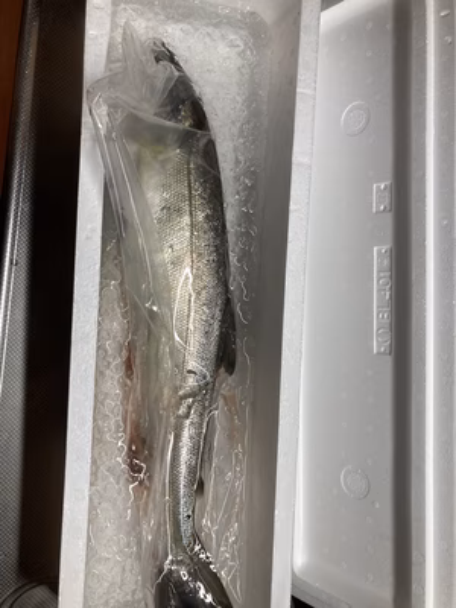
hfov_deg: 49.7
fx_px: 492
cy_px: 304
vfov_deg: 63.4
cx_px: 228
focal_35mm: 28
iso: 50
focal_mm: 3.99
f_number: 1.8
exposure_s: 1/100
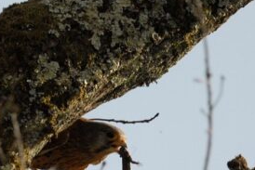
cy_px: 153
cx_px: 80
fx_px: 15541
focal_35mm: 2193
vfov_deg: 0.6
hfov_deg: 0.9
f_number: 5.6
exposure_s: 1/4000
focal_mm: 500
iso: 1000
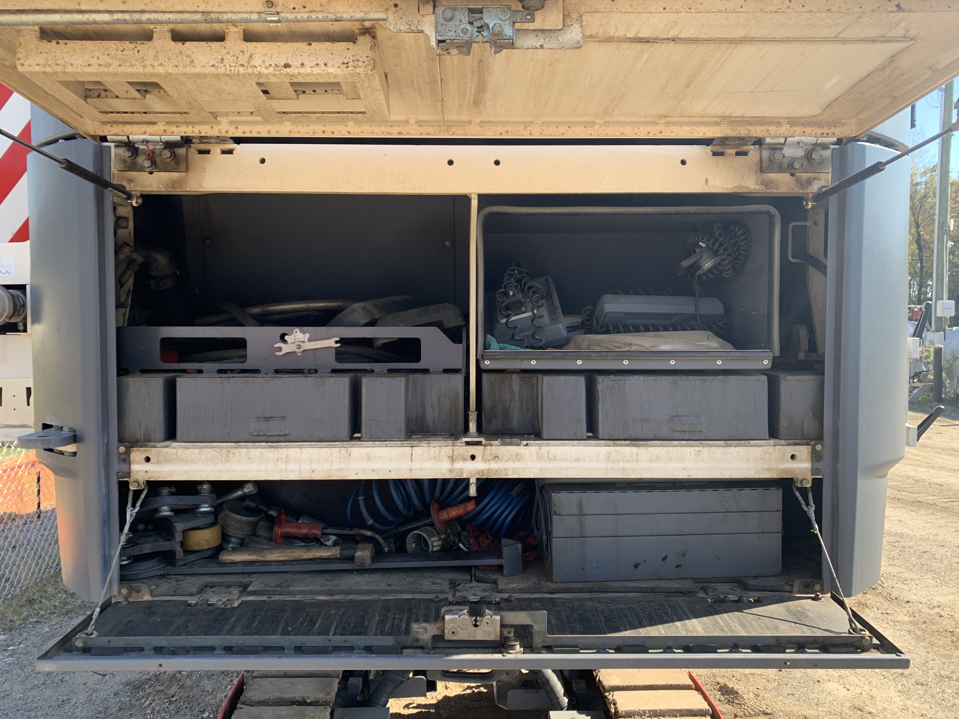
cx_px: 480
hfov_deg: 67.3
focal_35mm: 26
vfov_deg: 53.1
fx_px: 720
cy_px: 360
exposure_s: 1/360
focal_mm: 4.25
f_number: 1.8
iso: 25
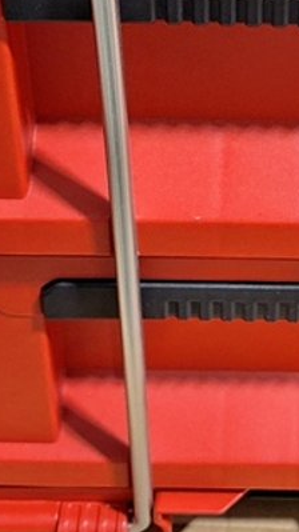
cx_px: 289
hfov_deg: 12.6
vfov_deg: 21.5
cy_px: -29
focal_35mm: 95
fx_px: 1341
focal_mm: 5.54
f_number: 1.8
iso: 200
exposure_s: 1/40
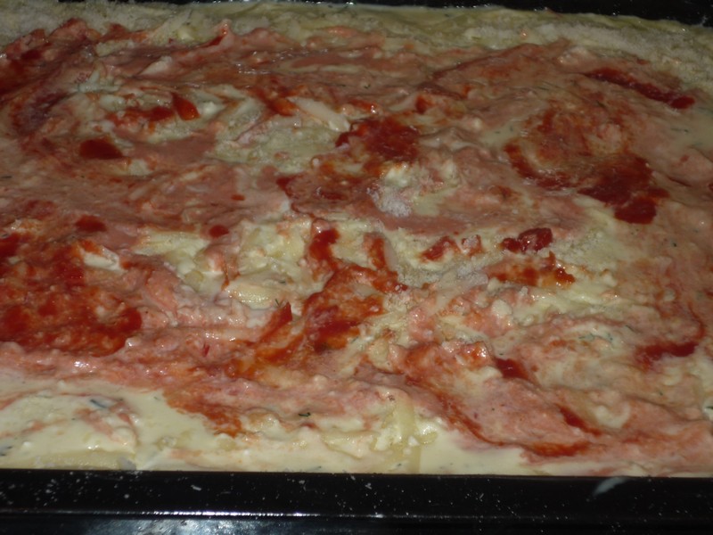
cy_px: 268
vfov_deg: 16.8
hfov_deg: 22.3
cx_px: 356
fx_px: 1813
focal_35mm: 88
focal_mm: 15.3
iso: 100
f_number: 5.7
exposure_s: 1/50
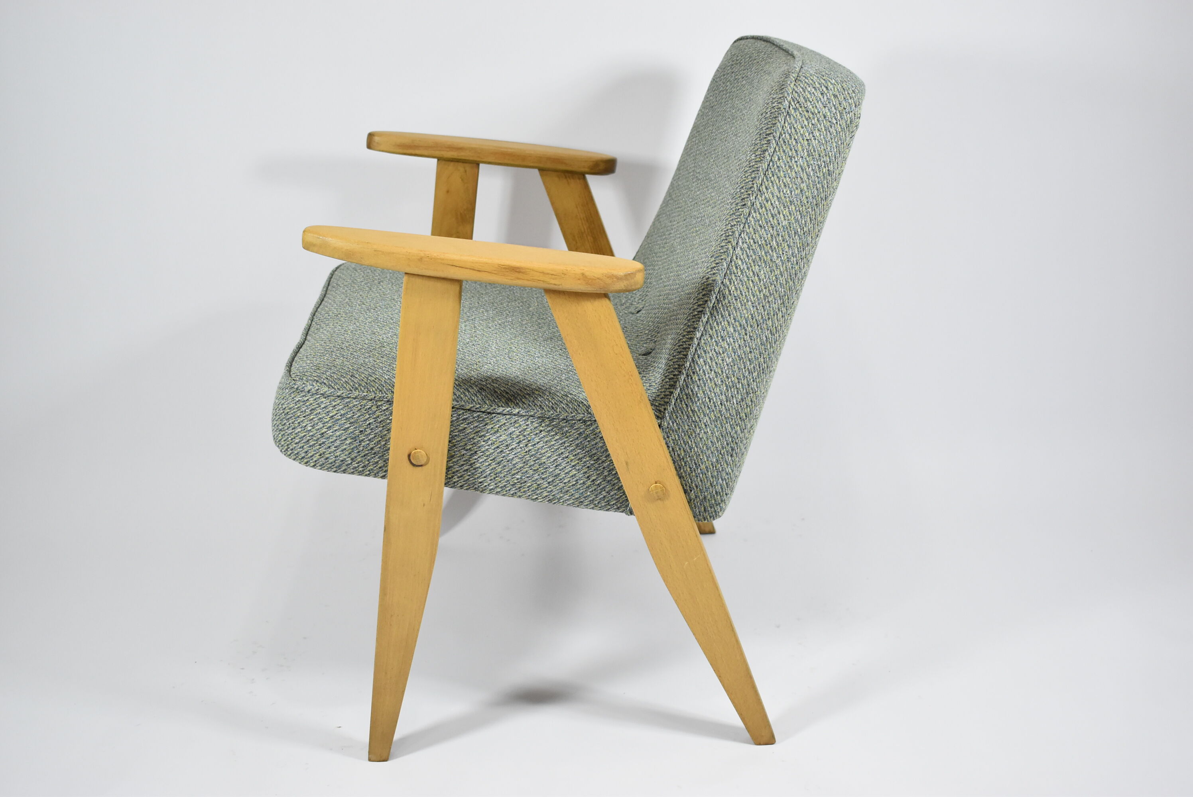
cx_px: 596
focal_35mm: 44
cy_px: 398
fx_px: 1443
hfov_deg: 44.9
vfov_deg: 30.9
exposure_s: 1/125
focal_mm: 29
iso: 1250
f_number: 4.2
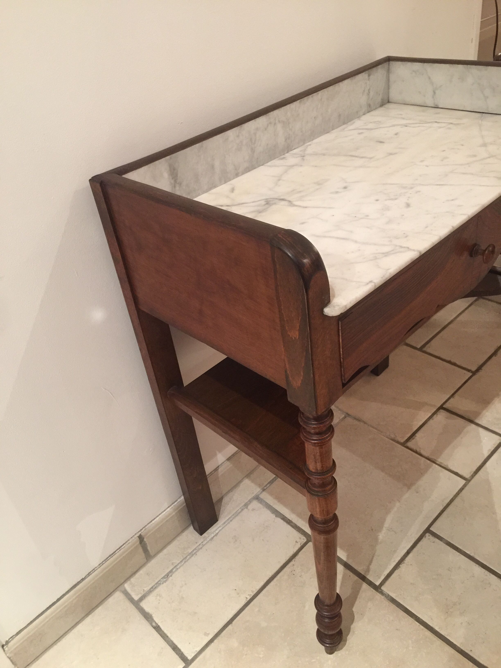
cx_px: 250
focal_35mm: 29
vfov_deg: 61.7
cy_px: 334
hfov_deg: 48.2
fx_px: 560
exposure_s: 1/8
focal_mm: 4.15
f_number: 2.2
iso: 125
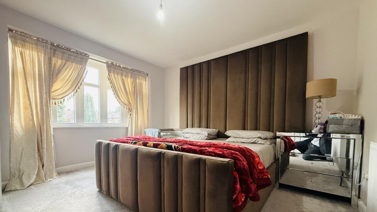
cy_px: 132
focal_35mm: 16
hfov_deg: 99.3
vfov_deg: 66.1
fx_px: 160
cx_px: 182
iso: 320
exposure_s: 1/99
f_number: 2.2
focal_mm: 2.22
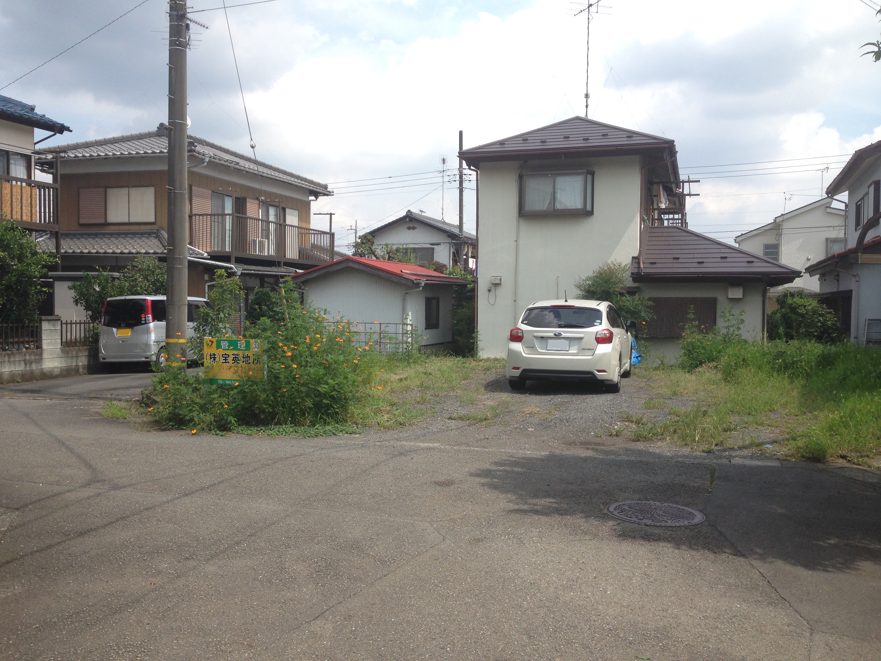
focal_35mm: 33
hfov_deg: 55.4
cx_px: 440
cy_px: 330
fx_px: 840
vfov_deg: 42.9
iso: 50
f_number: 2.4
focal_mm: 4.12
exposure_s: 1/1043
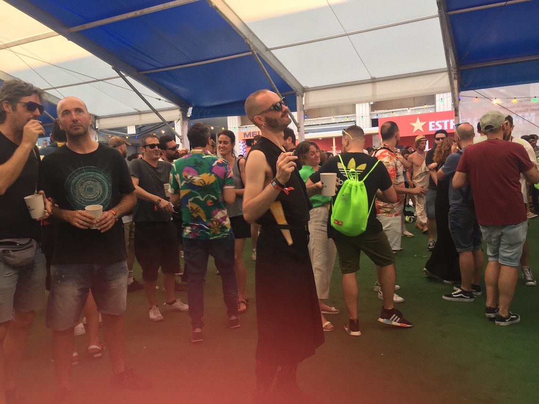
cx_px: 270
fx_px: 452
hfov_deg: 61.7
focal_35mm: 29
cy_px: 202
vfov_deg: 48.2
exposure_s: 1/100
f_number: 2.2
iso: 40
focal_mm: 4.15
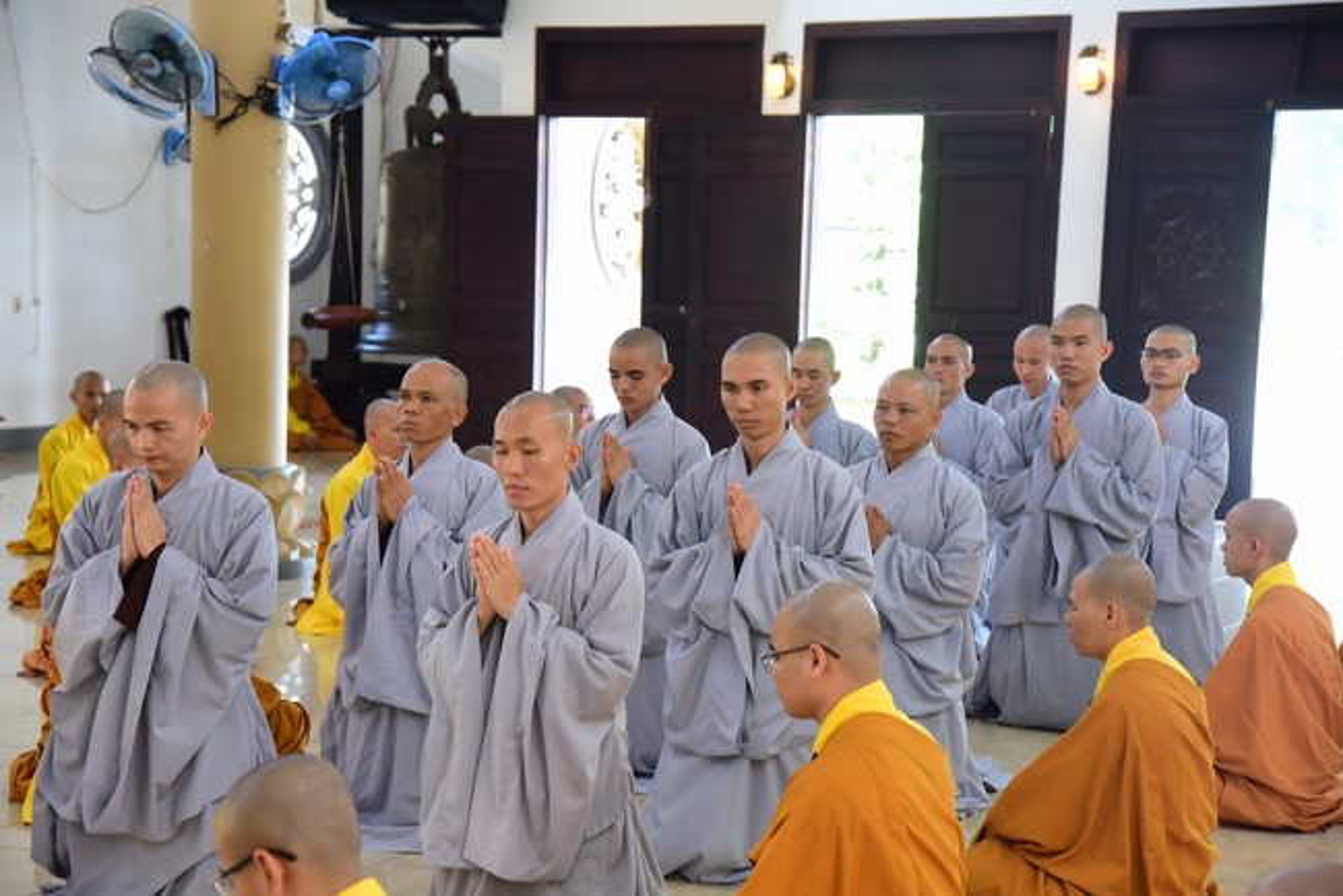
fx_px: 2612
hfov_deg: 28.8
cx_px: 672
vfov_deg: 19.5
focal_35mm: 70
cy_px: 448
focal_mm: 70
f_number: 5
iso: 1600
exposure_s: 1/50
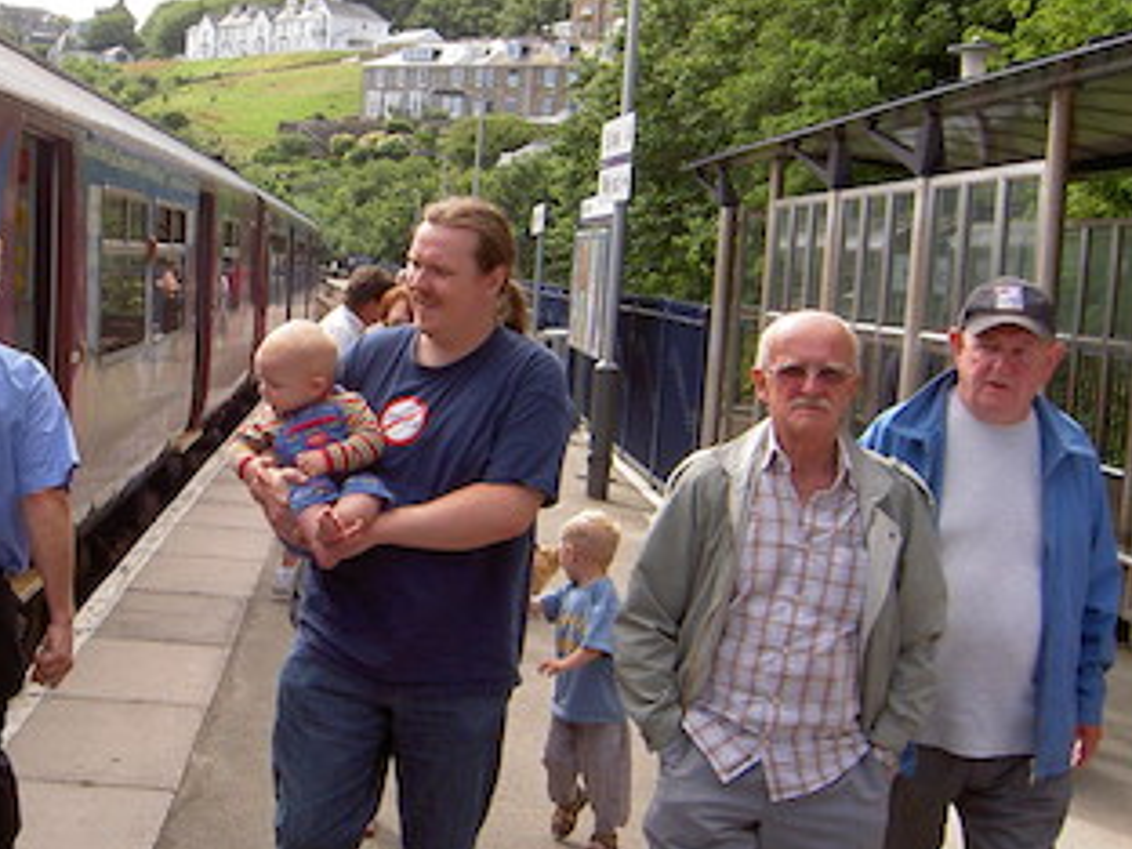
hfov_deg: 32.5
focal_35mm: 58
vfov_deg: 25.2
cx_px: 256
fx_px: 1897
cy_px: 334
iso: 50
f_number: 4.7
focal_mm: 5.6
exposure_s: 1/200
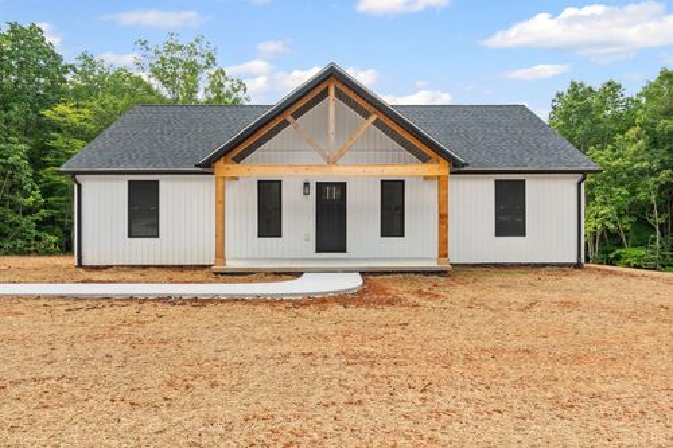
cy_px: 224
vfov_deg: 53.1
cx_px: 336
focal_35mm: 24
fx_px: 448
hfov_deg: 73.8
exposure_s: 1/160
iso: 800
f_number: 8
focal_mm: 24
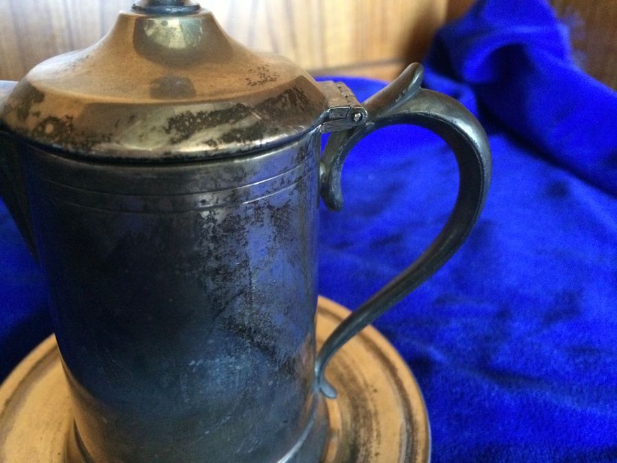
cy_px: 232
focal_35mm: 30
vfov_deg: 46.8
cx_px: 308
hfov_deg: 60.0
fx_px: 535
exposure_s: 1/15
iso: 500
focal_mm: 4.12
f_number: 2.2
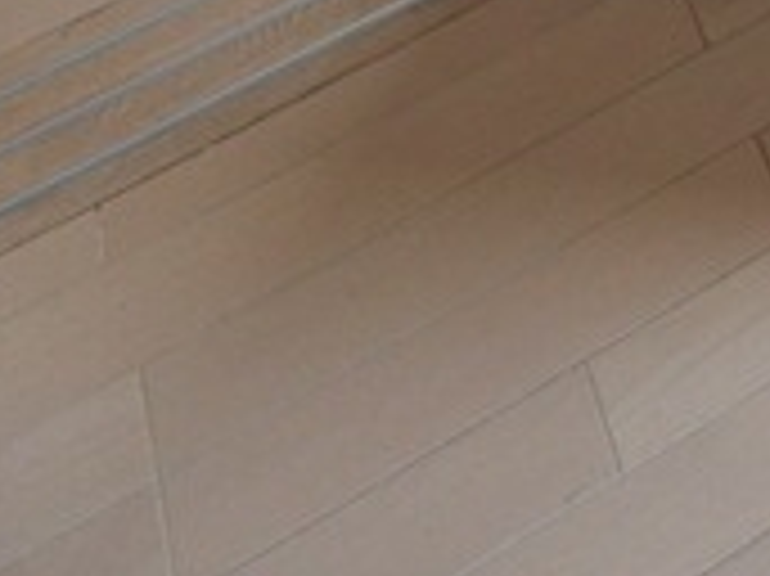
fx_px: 1578
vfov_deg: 17.3
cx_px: 1423
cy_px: -428
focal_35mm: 71
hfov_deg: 19.6
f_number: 2.7
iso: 250
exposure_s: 1/125
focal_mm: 4.06
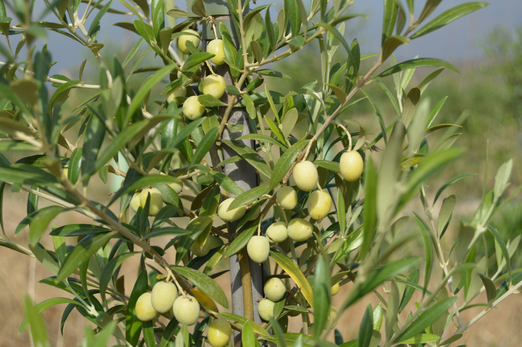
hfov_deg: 24.6
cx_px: 261
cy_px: 174
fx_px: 1195
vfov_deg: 16.5
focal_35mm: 82
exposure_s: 1/400
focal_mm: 55
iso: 100
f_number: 8
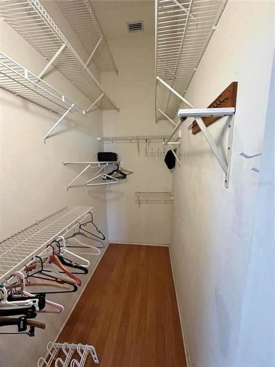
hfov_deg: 85.7
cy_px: 184
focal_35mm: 14
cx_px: 138
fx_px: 148
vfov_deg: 102.1
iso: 200
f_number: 2.2
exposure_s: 1/60
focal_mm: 2.22
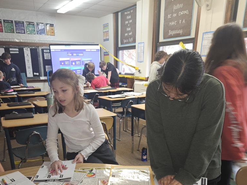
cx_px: 123
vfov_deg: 43.7
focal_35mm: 31
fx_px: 221
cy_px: 143
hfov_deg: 58.4
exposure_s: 1/40
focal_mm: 5.4
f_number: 1.8
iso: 125
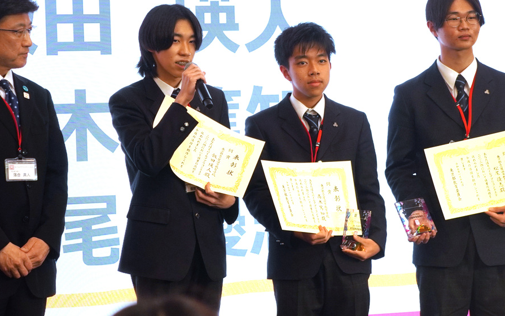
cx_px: 232
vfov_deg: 11.6
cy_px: 107
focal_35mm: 113
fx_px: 1551
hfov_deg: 18.5
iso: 500
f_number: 5.6
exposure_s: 1/100
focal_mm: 55
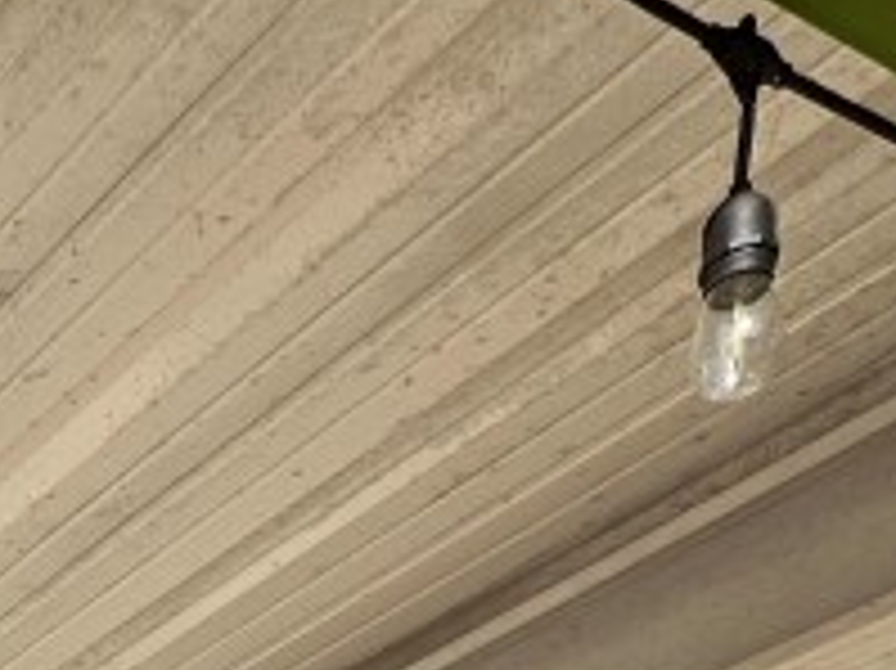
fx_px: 1863
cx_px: -405
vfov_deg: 14.2
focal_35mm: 72
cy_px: 1596
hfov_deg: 22.7
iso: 40
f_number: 2.2
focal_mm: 2.22
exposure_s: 1/1642
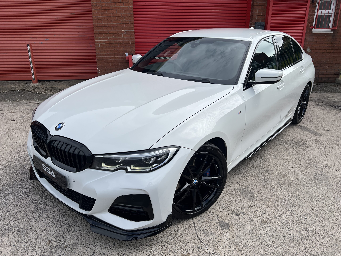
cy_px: 128
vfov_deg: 53.1
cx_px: 170
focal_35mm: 26
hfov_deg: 67.3
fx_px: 256
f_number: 1.5
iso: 50
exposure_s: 1/3831
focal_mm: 5.7
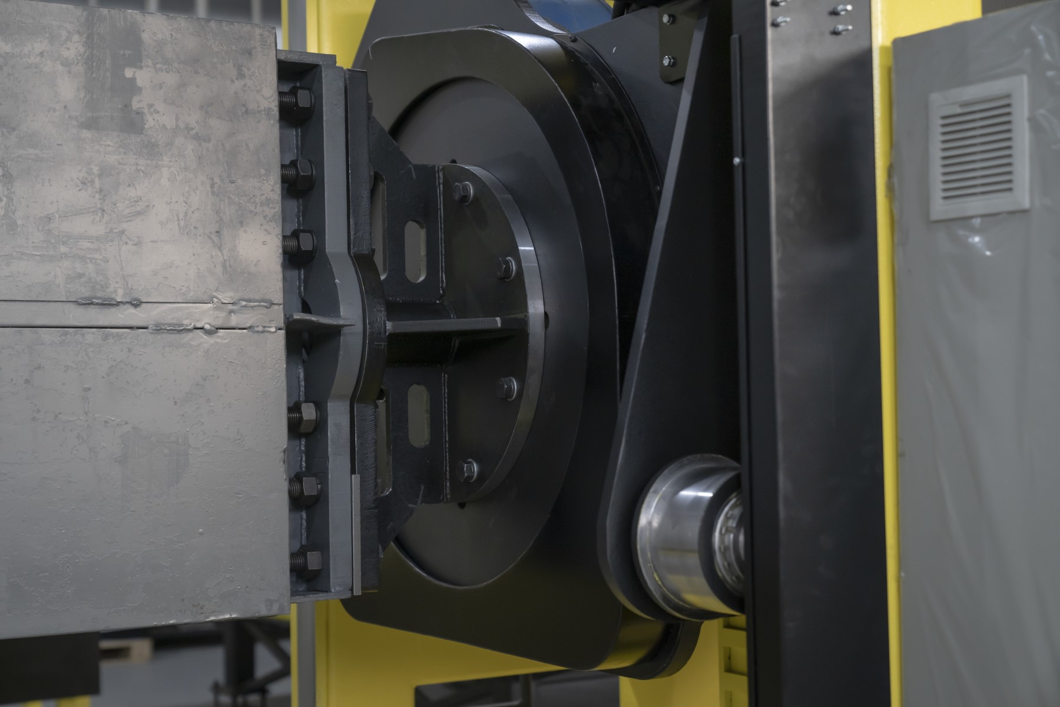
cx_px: 530
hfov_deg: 35.1
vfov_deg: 23.8
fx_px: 1678
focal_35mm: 57
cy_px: 354
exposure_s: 1/100
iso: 1600
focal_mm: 57
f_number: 3.5
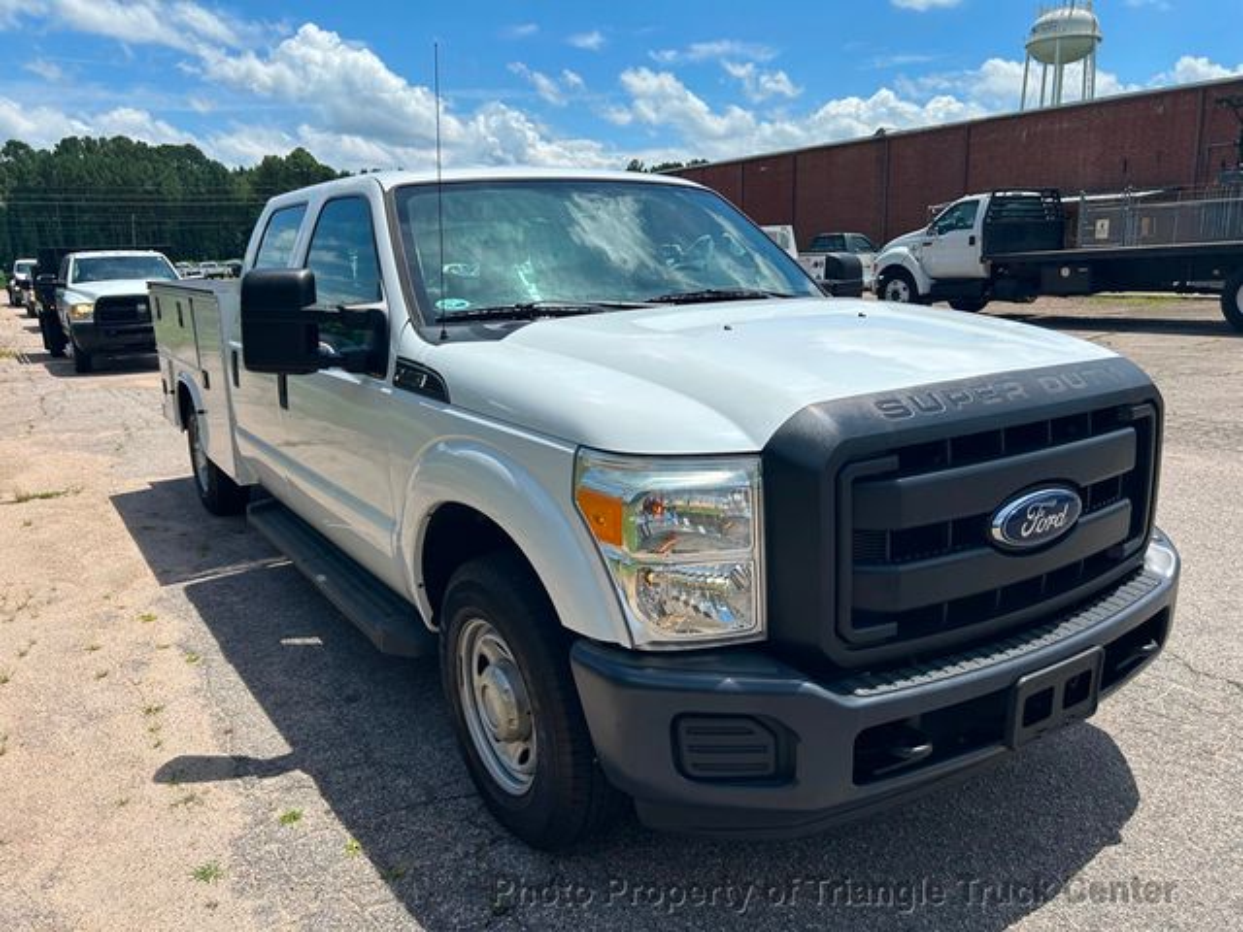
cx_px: 622
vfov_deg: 53.1
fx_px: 934
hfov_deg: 67.3
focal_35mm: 26
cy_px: 466
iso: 50
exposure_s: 1/4630
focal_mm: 5.7
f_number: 1.5
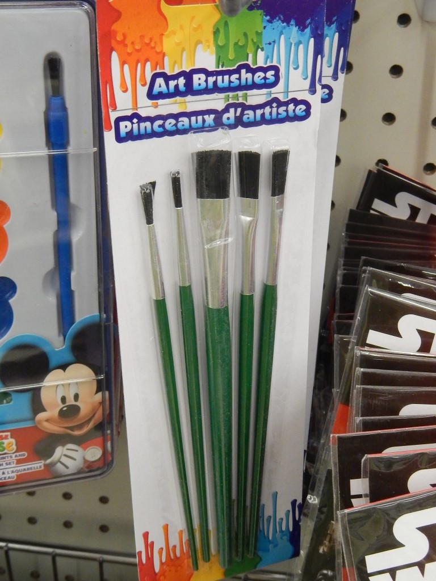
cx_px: 218
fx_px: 605
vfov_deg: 51.4
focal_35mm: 36
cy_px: 290
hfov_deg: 39.7
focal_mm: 6.5
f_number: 4
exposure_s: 1/30
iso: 360
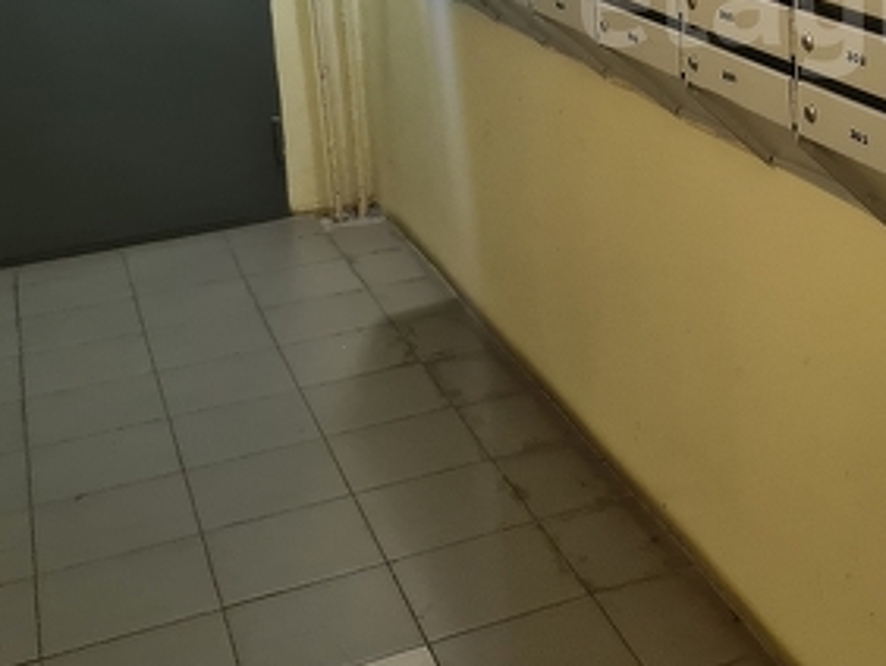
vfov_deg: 23.7
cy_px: -13
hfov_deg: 31.6
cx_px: 745
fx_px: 1511
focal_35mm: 59
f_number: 1.8
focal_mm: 5.4
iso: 640
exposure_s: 1/33
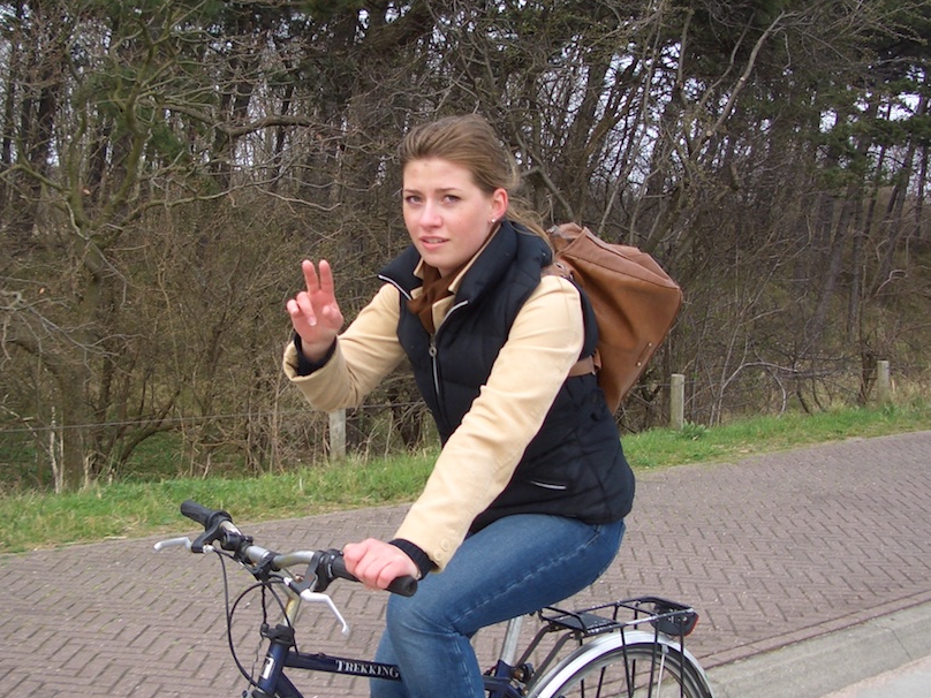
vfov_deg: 28.0
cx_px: 355
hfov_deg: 36.6
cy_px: 336
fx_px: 1399
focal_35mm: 52
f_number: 2.6
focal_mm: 5.8
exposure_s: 1/250
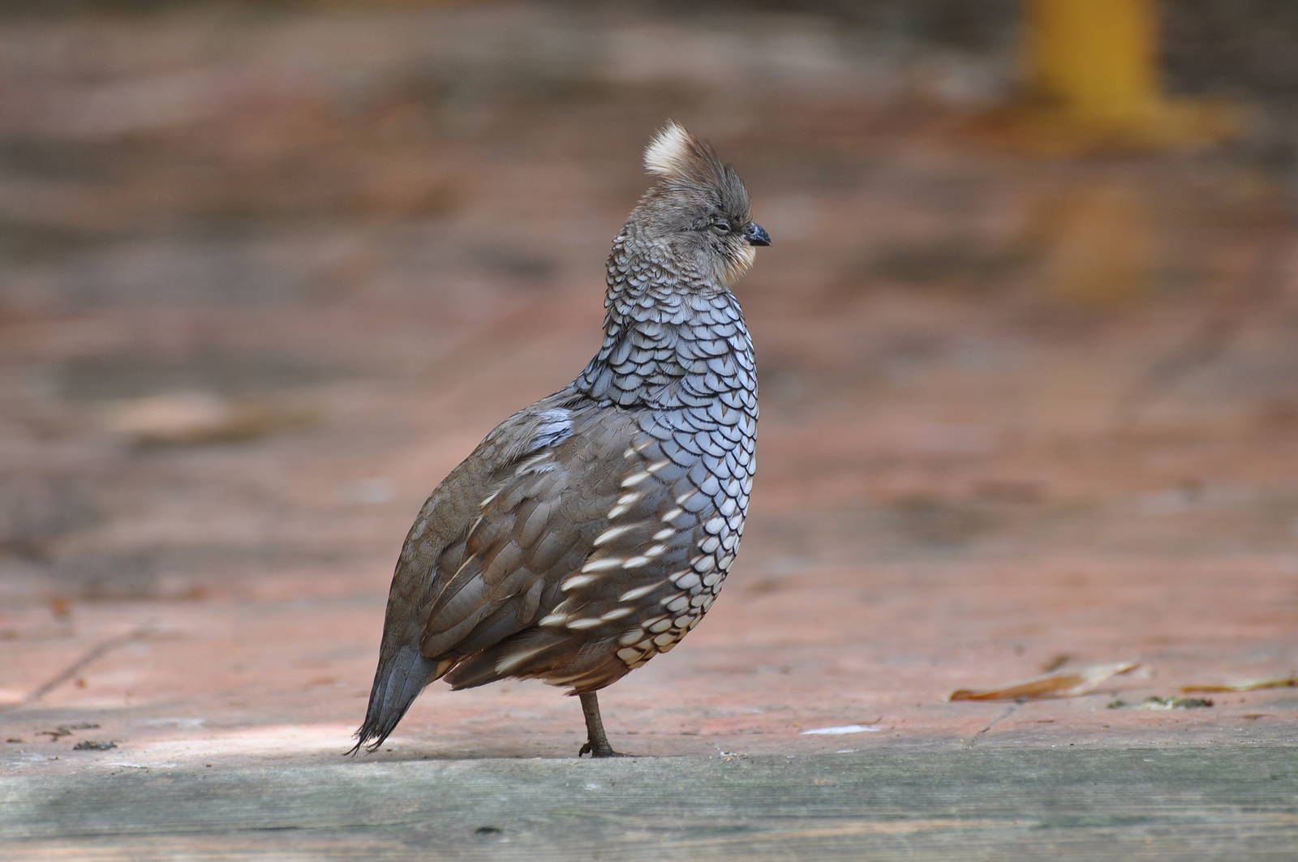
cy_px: 431
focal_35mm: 255
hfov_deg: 8.1
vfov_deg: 5.4
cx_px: 649
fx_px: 9184
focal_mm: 170
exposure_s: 1/80
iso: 200
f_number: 5
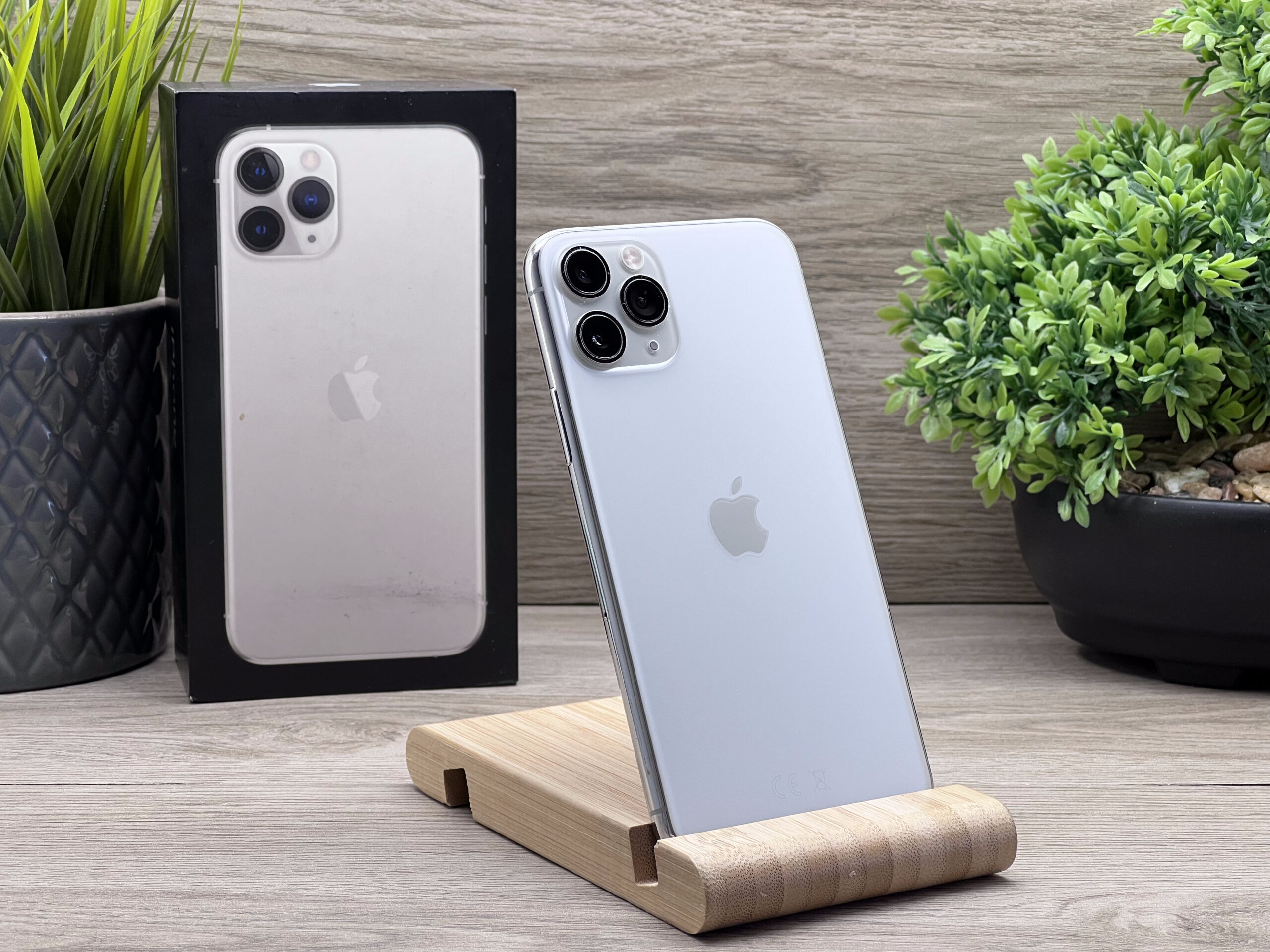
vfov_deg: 19.1
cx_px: 635
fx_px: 2825
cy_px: 476
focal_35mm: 77
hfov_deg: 25.3
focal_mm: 9
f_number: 2.8
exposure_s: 1/100
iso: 80
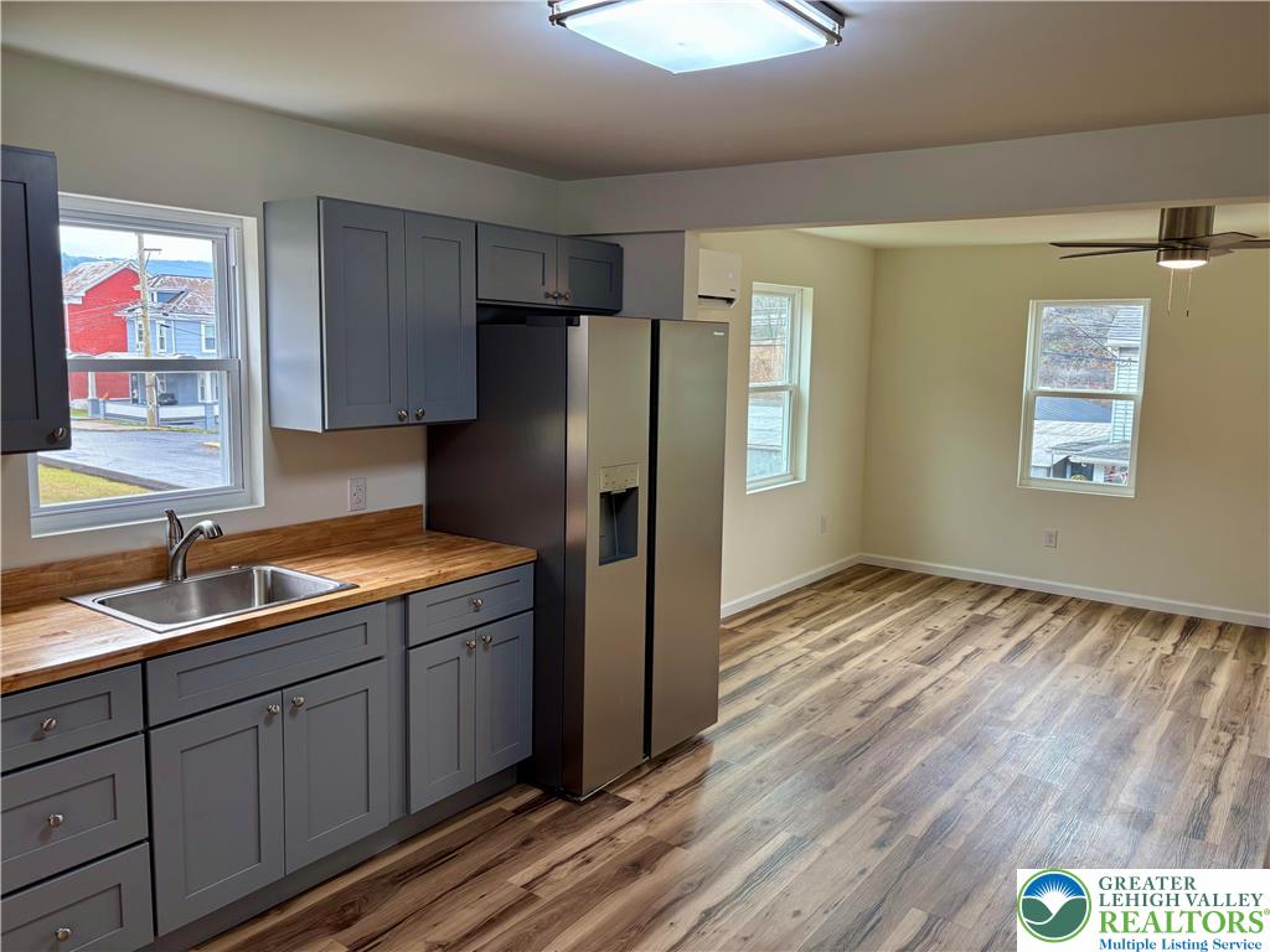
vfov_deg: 53.1
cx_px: 635
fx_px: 954
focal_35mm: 26
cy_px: 476
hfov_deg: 67.3
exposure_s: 1/120
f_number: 1.6
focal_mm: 5.96
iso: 80
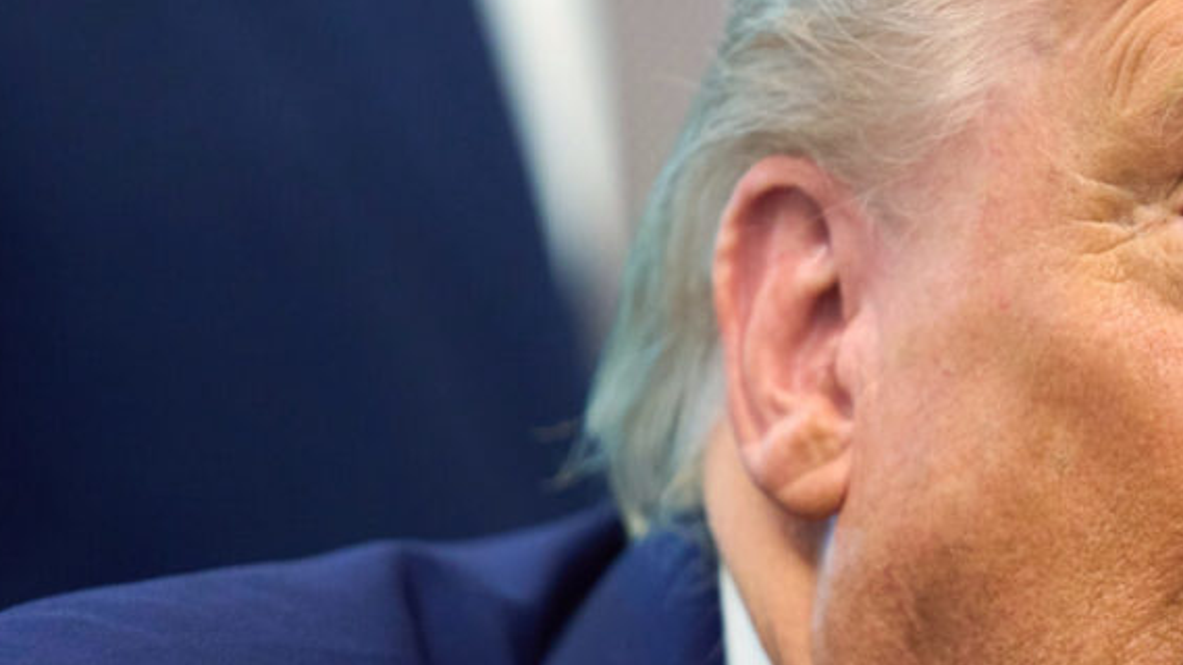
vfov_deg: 2.9
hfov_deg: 5.1
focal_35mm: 420
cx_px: 1121
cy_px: 474
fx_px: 13174
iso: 2000
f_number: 2.8
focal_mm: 200
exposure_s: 1/250
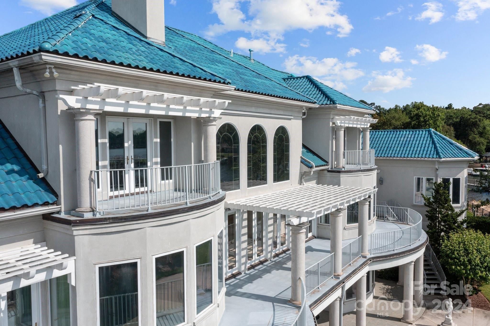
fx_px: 381
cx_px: 245
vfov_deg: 46.4
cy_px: 163
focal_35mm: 28
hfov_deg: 65.5
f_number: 7.1
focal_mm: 10.26
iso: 100
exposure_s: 1/1000
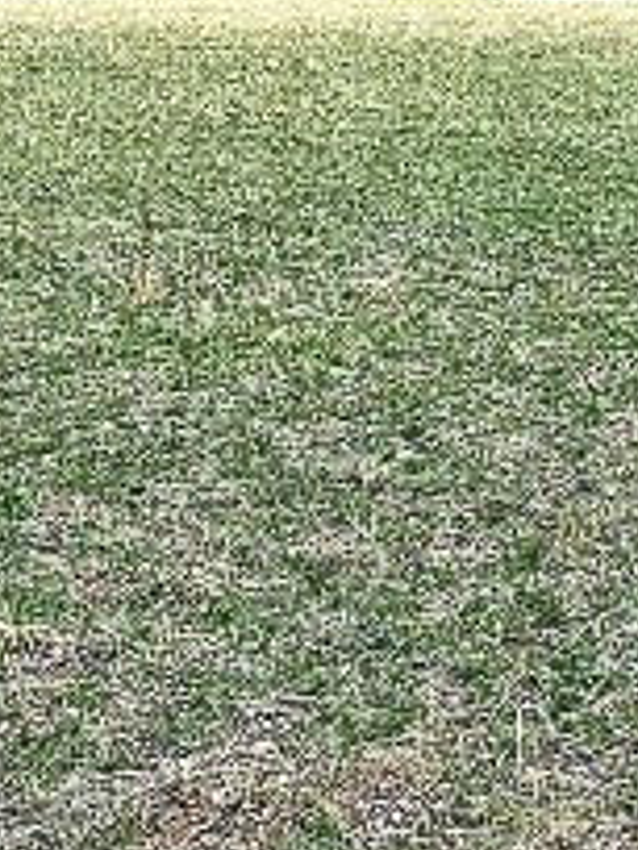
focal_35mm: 98
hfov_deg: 14.2
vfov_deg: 19.2
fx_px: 2408
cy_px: -96
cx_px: 922
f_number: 1.5
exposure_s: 1/10309
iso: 50
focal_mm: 5.7
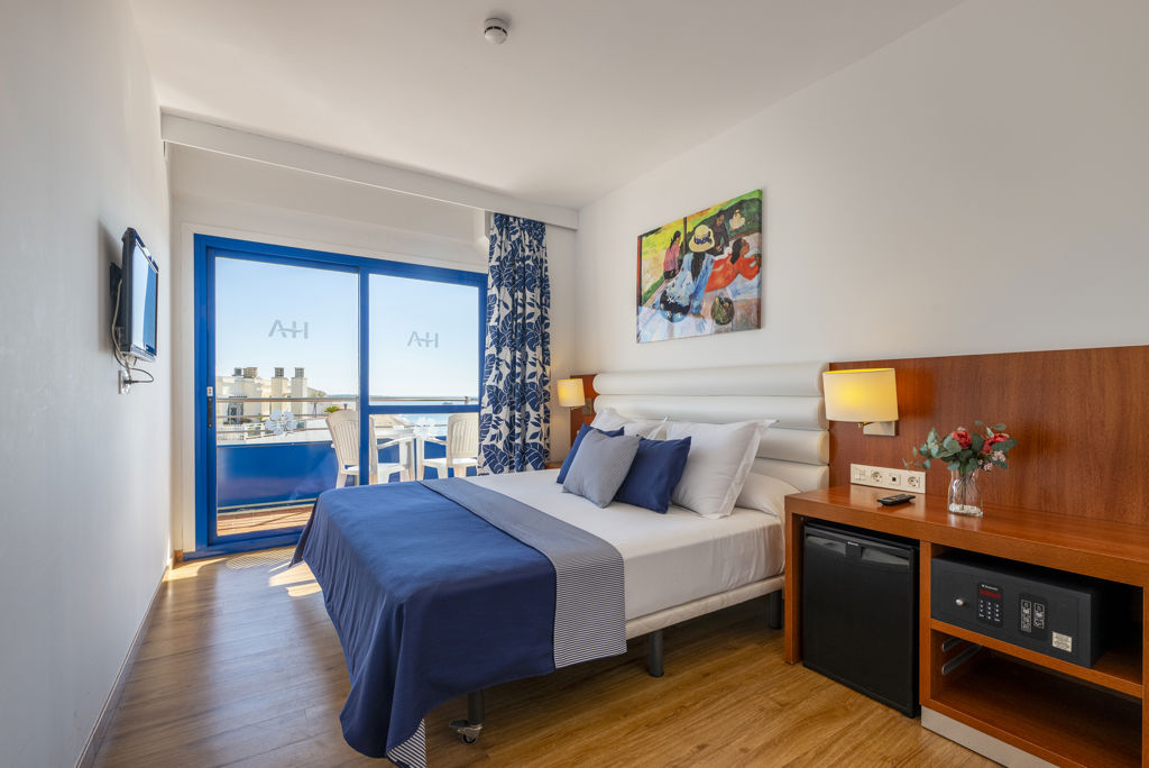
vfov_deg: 73.8
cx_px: 574
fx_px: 511
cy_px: 384
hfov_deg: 96.7
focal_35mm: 16
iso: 200
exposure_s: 1/400
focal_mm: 16
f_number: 8
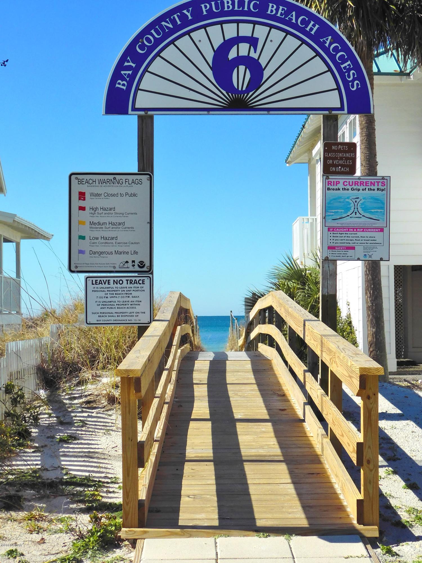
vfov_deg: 29.4
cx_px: 211
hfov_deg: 22.3
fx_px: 1073
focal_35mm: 66
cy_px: 282
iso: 125
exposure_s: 1/400
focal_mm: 11.7
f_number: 8.4
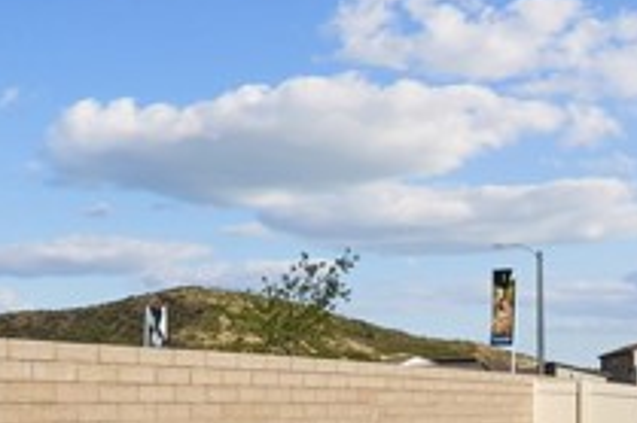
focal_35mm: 49
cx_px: 262
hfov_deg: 40.2
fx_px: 866
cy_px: 406
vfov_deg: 26.3
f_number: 9
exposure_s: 1/100
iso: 200
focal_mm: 16
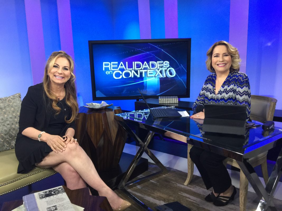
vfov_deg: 48.2
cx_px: 141
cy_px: 106
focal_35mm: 29
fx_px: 236
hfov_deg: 61.7
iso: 64
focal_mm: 4.15
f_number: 2.2
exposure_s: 1/15
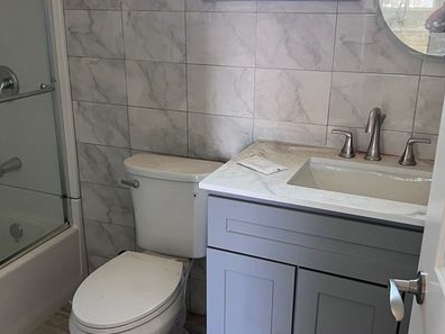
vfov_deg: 36.8
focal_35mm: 39
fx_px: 501
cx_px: 216
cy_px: 179
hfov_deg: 47.9
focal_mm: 5.7
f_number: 1.5
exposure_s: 1/60
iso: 100
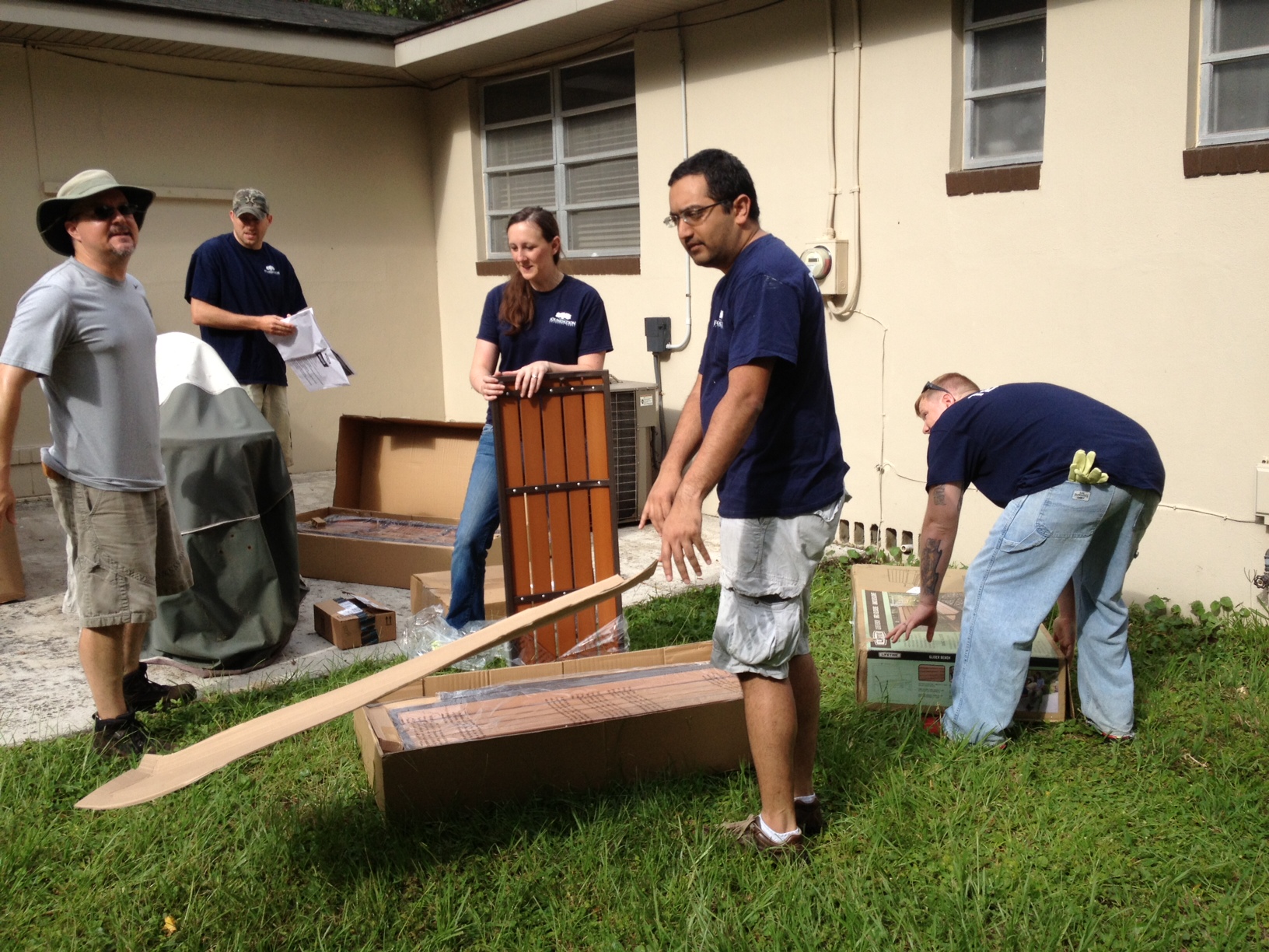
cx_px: 634
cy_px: 476
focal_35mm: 35
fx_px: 1283
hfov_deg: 52.6
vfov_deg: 40.7
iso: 50
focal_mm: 4.28
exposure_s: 1/824
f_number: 2.4
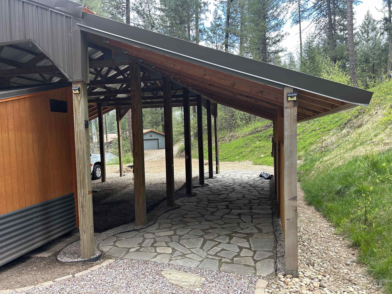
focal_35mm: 26
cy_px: 147
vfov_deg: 53.1
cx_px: 196
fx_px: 294
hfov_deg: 67.3
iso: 40
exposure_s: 1/225
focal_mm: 5.7
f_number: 1.5
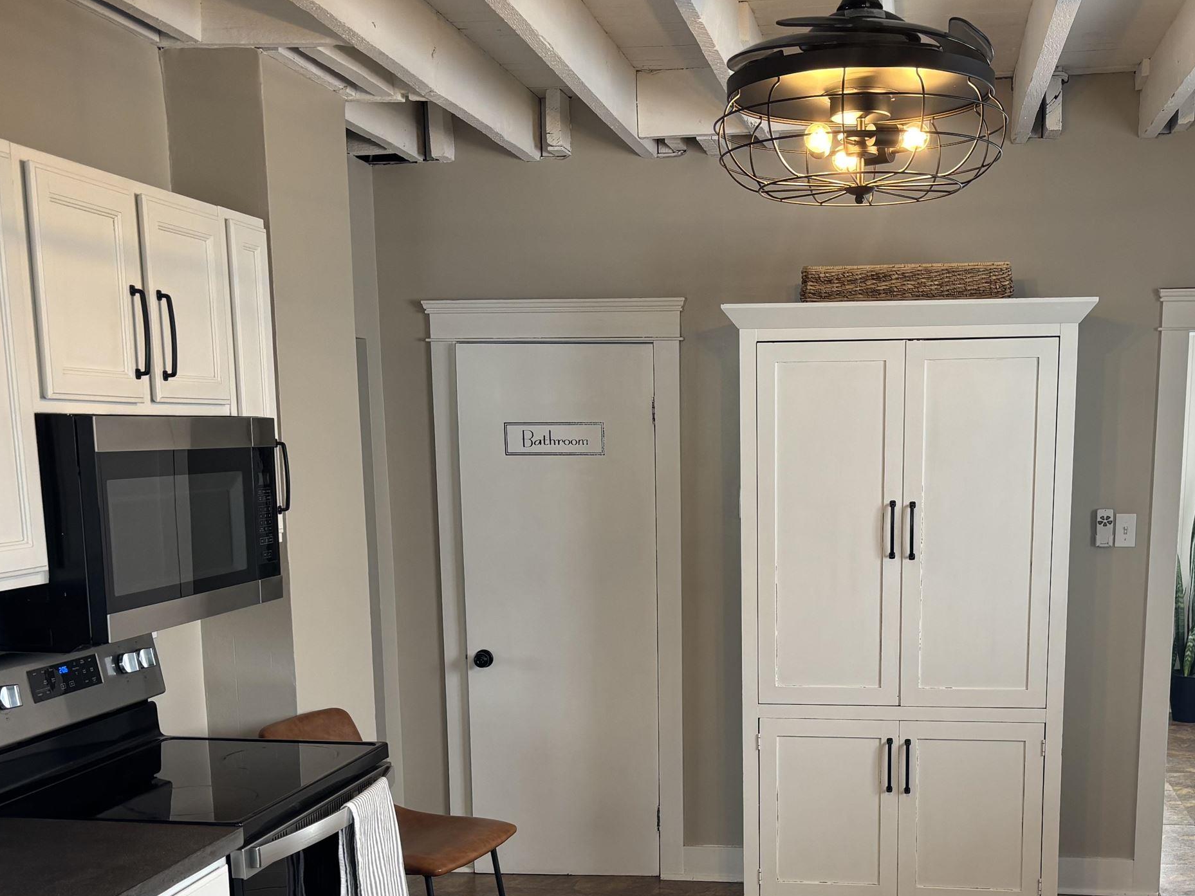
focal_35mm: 43
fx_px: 1485
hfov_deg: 43.5
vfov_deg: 32.6
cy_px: 729
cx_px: 746
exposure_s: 1/60
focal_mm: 5.96
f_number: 1.6
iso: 80
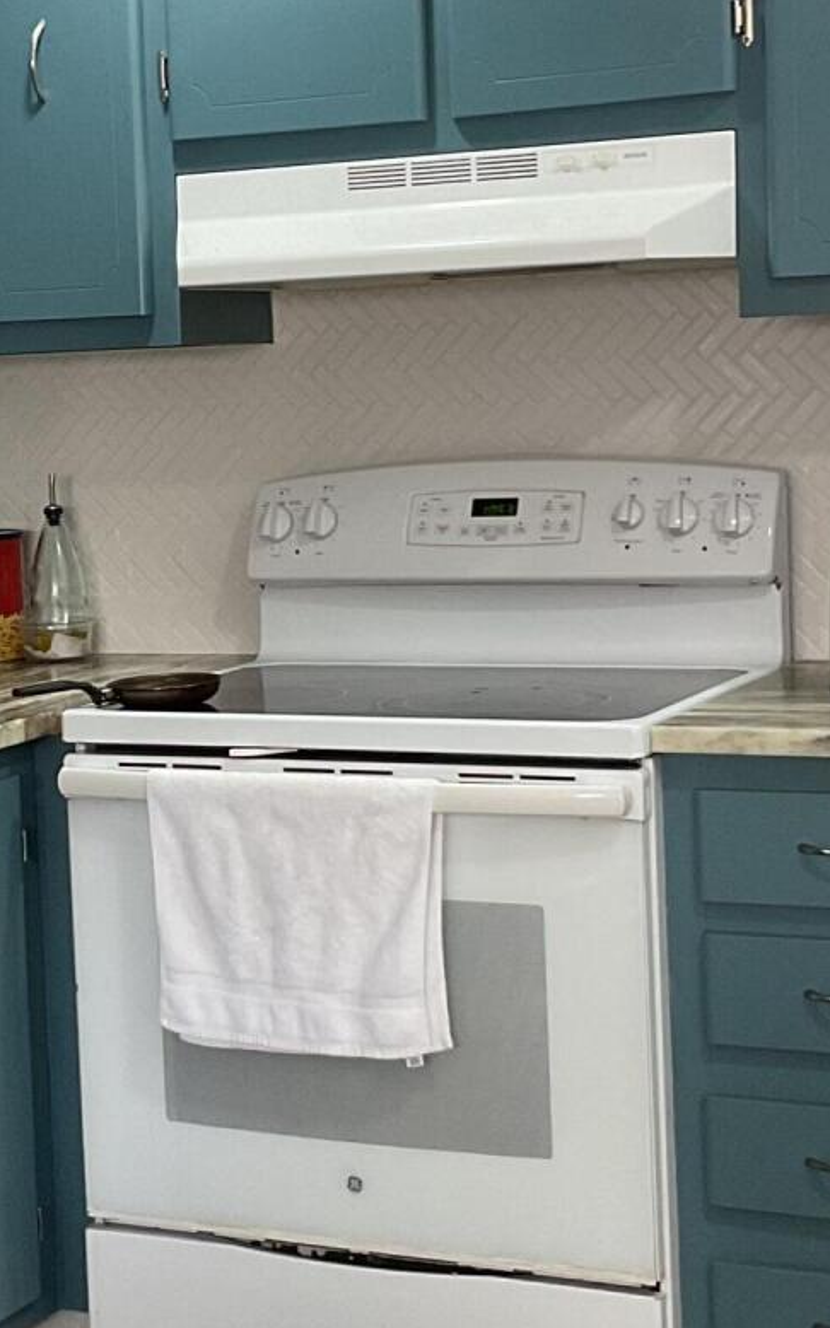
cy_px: 637
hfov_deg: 16.4
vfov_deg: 26.1
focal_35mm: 79
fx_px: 2860
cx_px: 130
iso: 100
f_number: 1.8
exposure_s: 1/60
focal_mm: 3
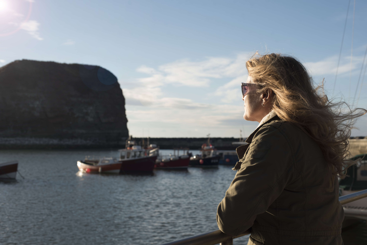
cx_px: 184
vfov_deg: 27.0
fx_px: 510
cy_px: 122
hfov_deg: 39.6
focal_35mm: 50
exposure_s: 1/200
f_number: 8
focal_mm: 50
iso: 64
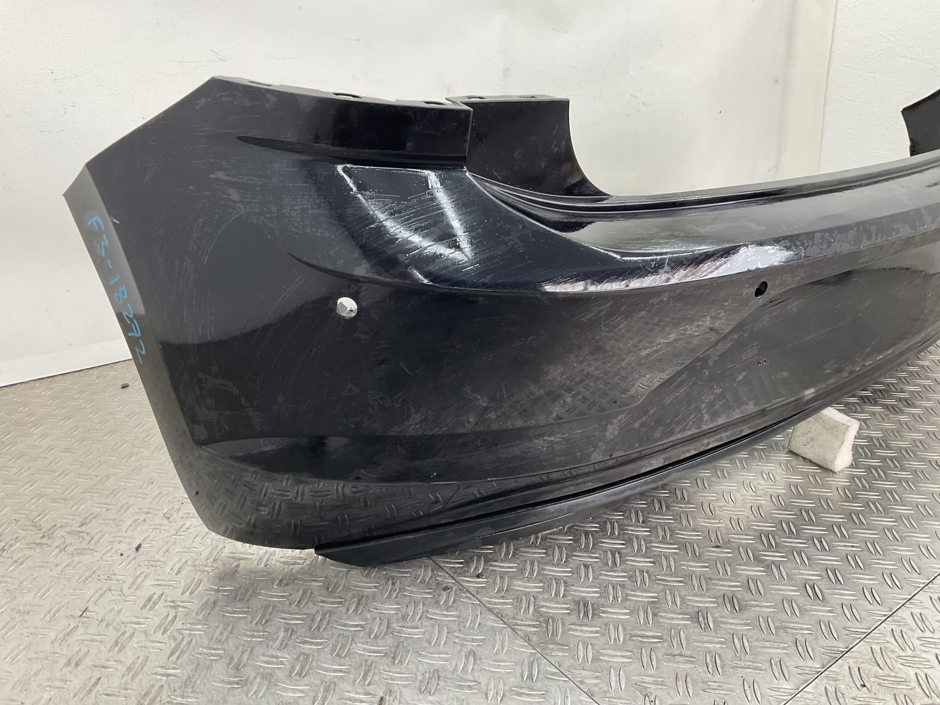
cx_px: 470
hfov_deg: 61.7
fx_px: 787
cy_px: 352
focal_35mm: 29
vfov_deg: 48.2
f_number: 1.8
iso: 50
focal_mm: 3
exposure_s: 1/120
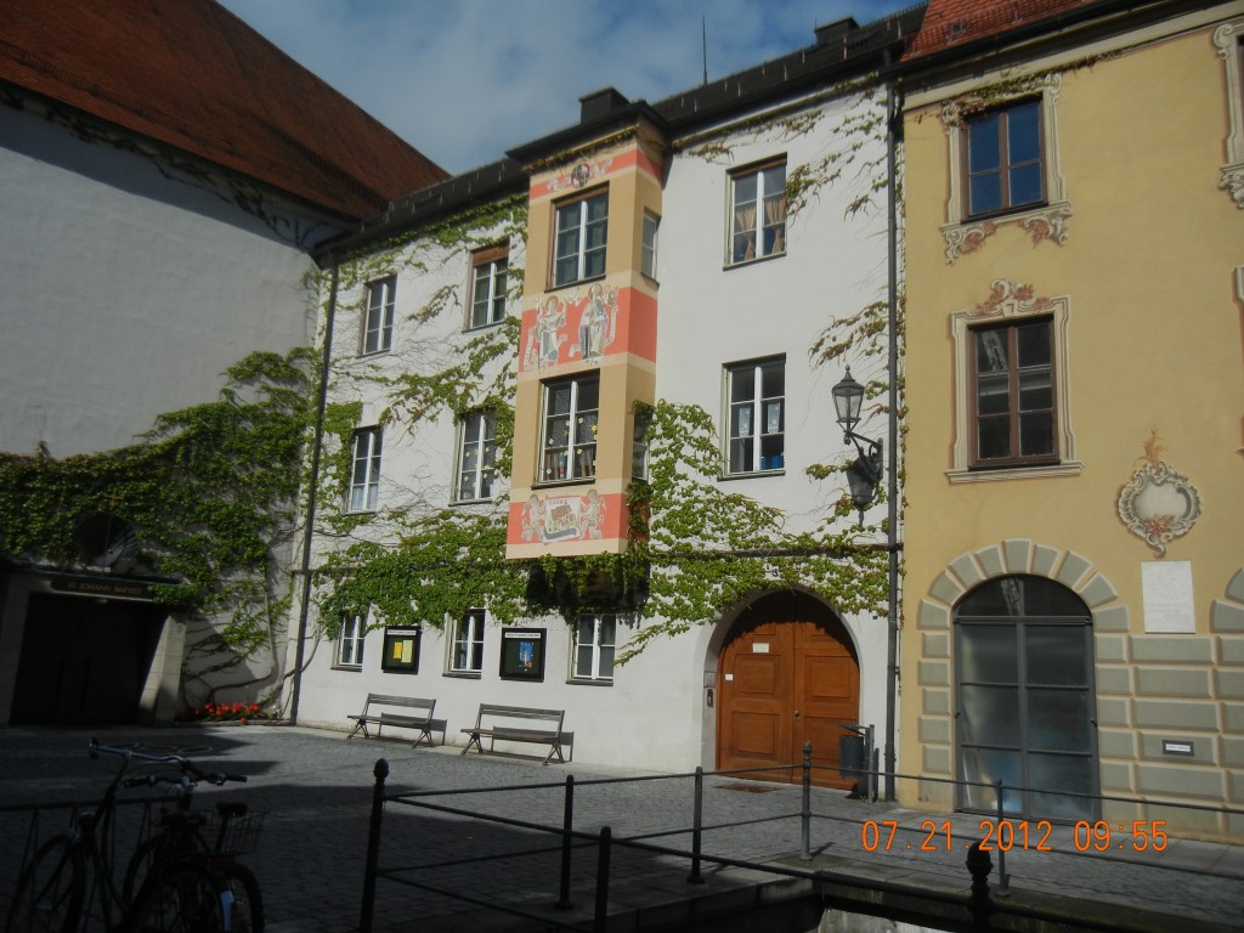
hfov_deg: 60.0
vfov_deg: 46.8
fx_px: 1078
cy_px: 466
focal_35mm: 30
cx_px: 622
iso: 160
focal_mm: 5.4
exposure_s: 1/1084
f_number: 7
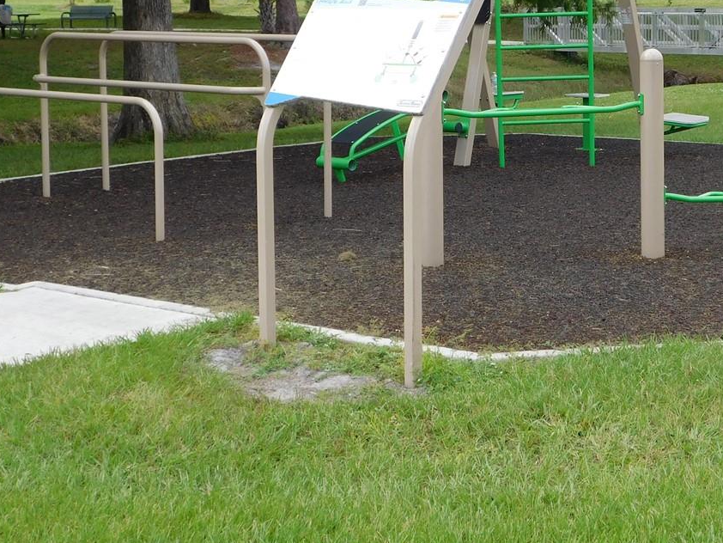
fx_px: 1588
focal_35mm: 76
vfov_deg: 19.2
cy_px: 99
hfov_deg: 25.4
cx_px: 513
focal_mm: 7.1
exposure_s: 1/400
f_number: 3.6
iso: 125
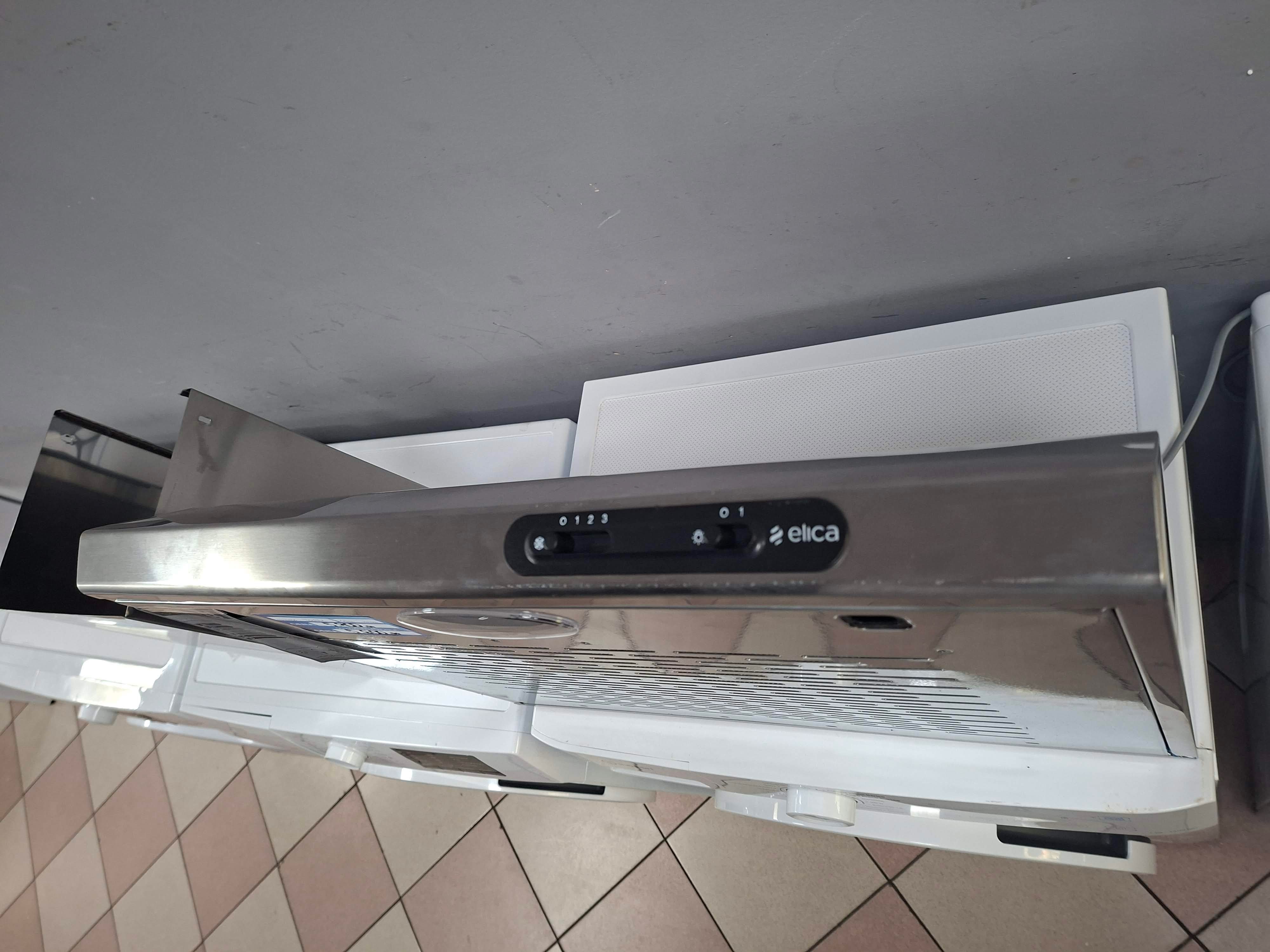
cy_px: 476
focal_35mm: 23
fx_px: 844
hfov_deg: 73.9
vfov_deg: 58.9
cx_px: 635
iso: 250
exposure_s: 1/50
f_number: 1.8
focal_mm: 5.54
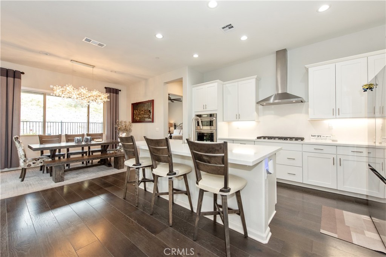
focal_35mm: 15
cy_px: 128
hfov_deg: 100.4
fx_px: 161
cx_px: 193
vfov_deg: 77.3
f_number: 5.6
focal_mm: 15
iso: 720
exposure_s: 1/125
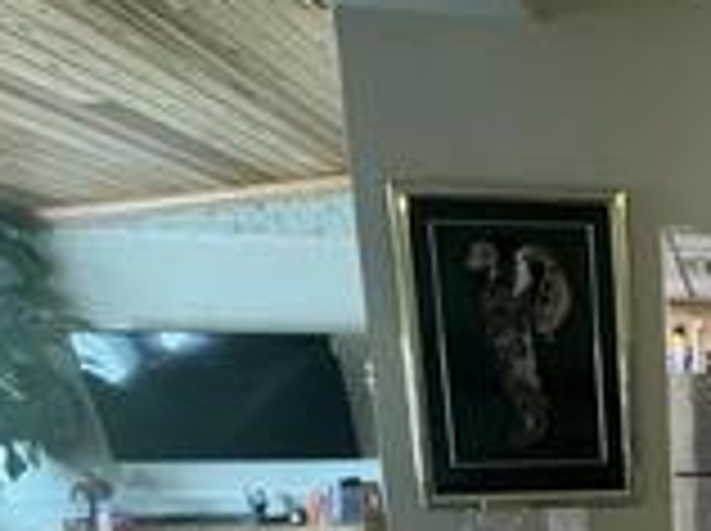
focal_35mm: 33
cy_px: 504
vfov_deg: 39.0
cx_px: 846
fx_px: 677
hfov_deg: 40.1
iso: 320
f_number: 1.8
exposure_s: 1/60
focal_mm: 1.57
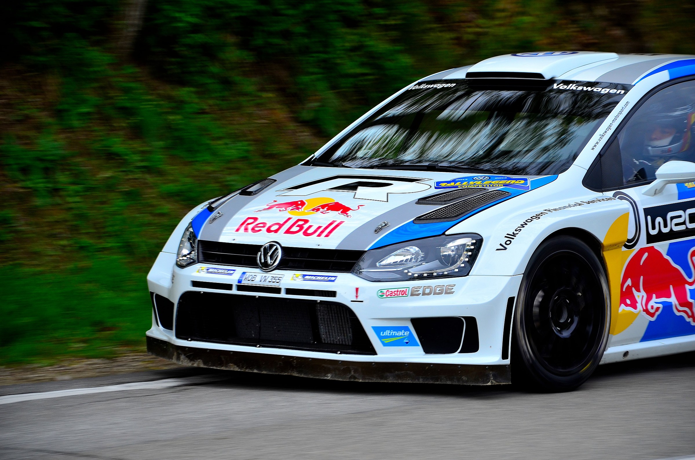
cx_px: 348
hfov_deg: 13.1
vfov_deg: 8.7
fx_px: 3034
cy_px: 230
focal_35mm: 158
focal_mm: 105
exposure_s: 1/200
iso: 200
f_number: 5.6
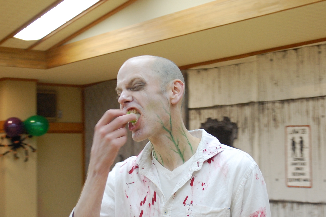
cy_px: 95
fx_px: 588
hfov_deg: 31.0
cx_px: 182
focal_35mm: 65
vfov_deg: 20.9
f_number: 4.5
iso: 800
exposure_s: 1/30
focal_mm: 26
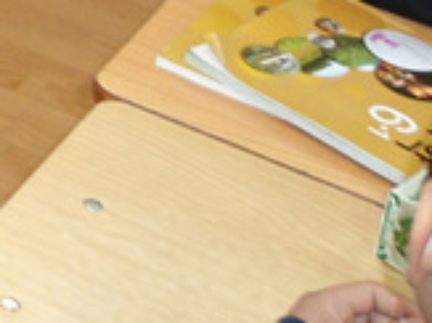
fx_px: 1896
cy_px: -445
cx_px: -530
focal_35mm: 152
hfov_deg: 11.3
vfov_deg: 8.9
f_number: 3
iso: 200
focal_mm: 5.6
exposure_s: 1/40
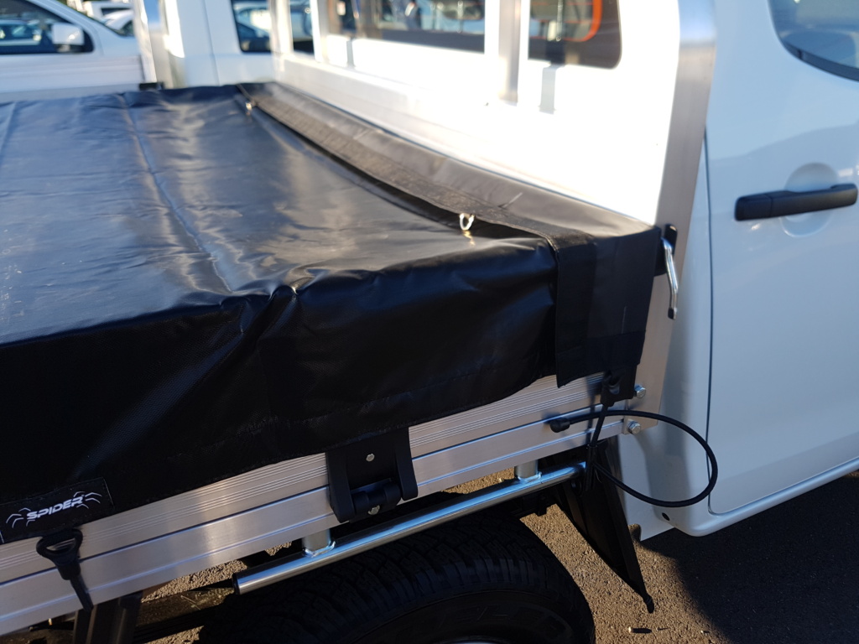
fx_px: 645
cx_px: 430
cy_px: 322
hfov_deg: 67.3
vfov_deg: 53.1
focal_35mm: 26
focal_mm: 4.2
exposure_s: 1/548
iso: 50
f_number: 1.7
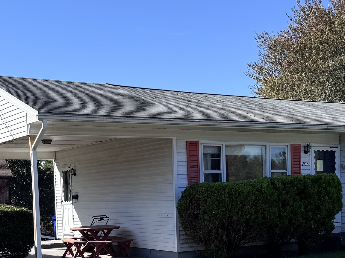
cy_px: 227
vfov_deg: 22.4
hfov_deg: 30.1
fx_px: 638
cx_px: 220
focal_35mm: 64
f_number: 1.78
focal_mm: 6.76
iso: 80
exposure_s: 1/2833
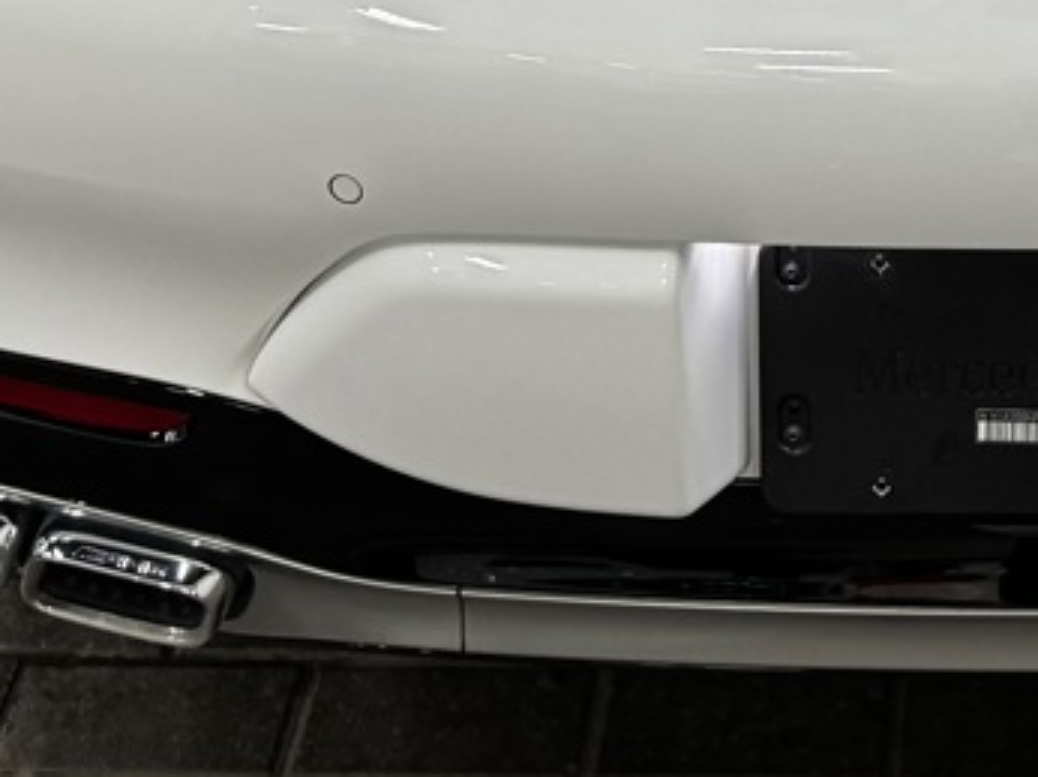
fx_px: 2997
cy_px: -660
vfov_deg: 13.2
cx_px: 1017
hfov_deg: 19.1
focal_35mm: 100
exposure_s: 1/61
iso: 200
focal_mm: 6.86
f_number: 1.78
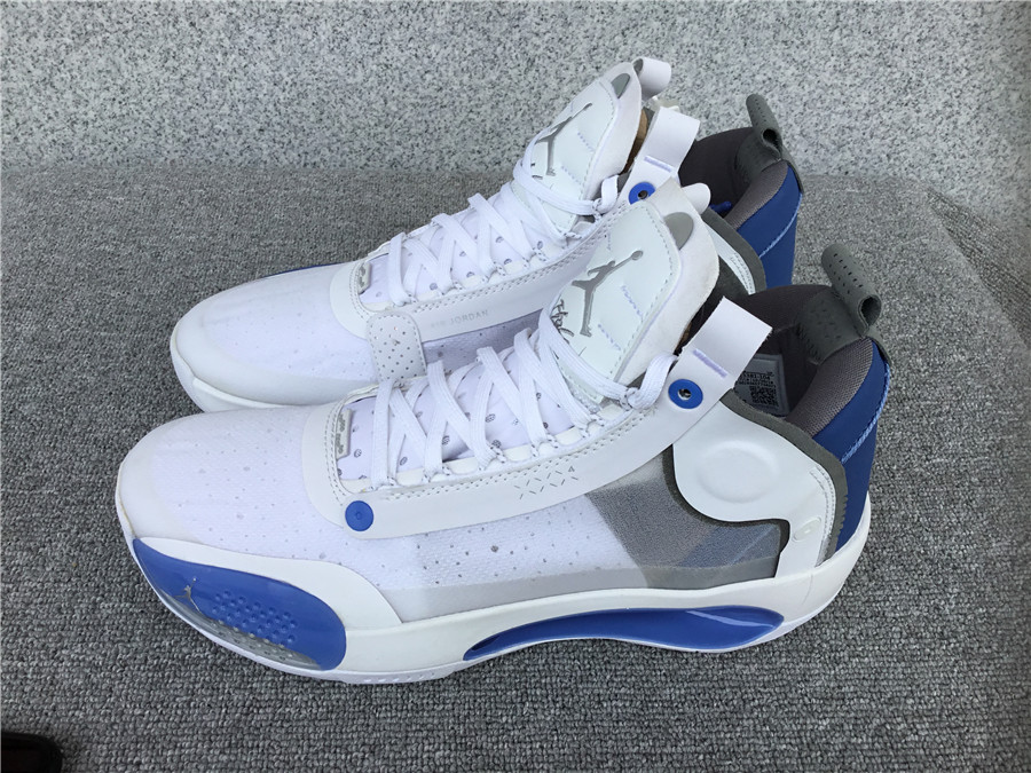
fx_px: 923
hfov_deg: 58.4
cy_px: 386
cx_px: 516
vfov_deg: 45.4
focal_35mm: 31
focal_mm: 3.3
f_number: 2.4
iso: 25
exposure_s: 1/558
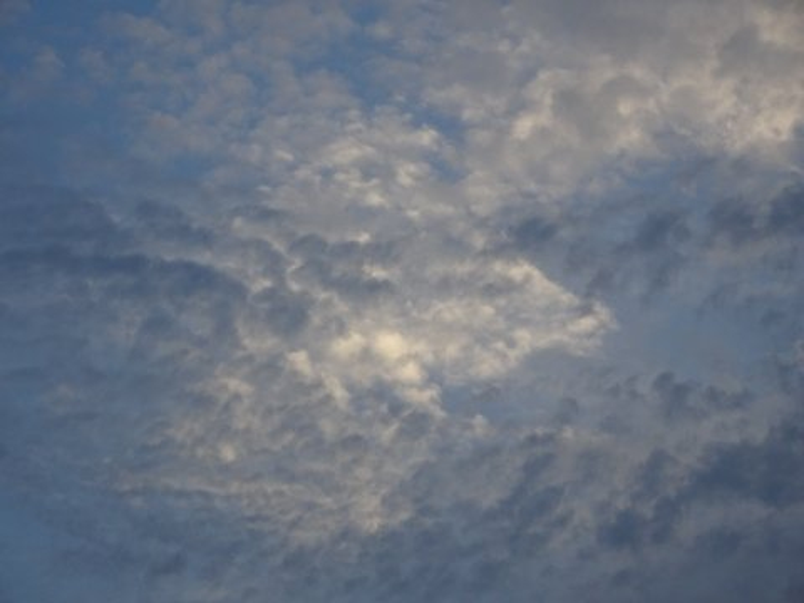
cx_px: 402
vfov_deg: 9.1
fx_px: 3786
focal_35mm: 163
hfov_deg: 12.1
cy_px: 302
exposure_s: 1/200
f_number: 5.6
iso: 160
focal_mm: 27.93
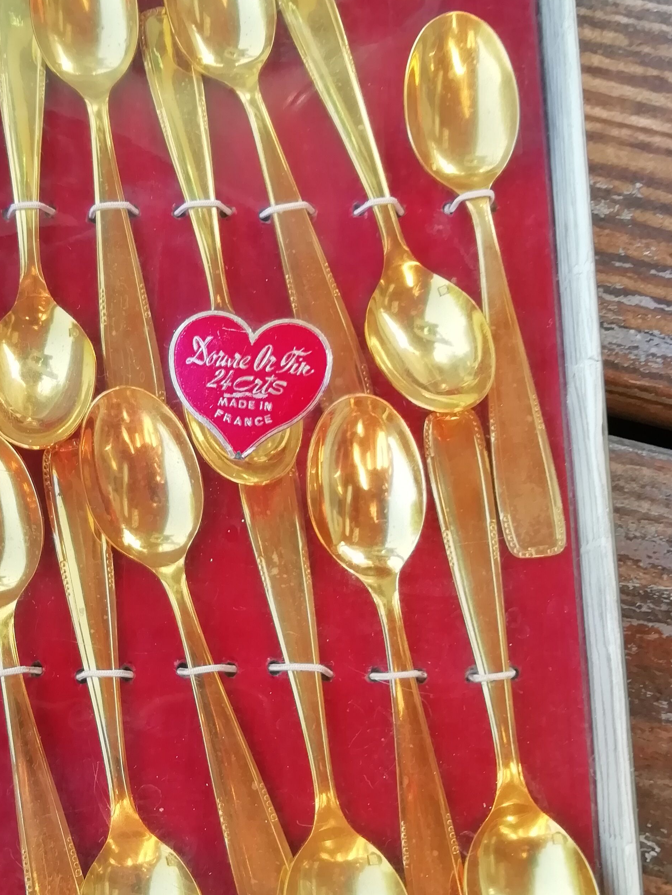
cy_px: 440
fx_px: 1113
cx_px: 222
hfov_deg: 33.3
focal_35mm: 43
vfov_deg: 43.8
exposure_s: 1/50
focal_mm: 3.21
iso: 64
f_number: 2.2
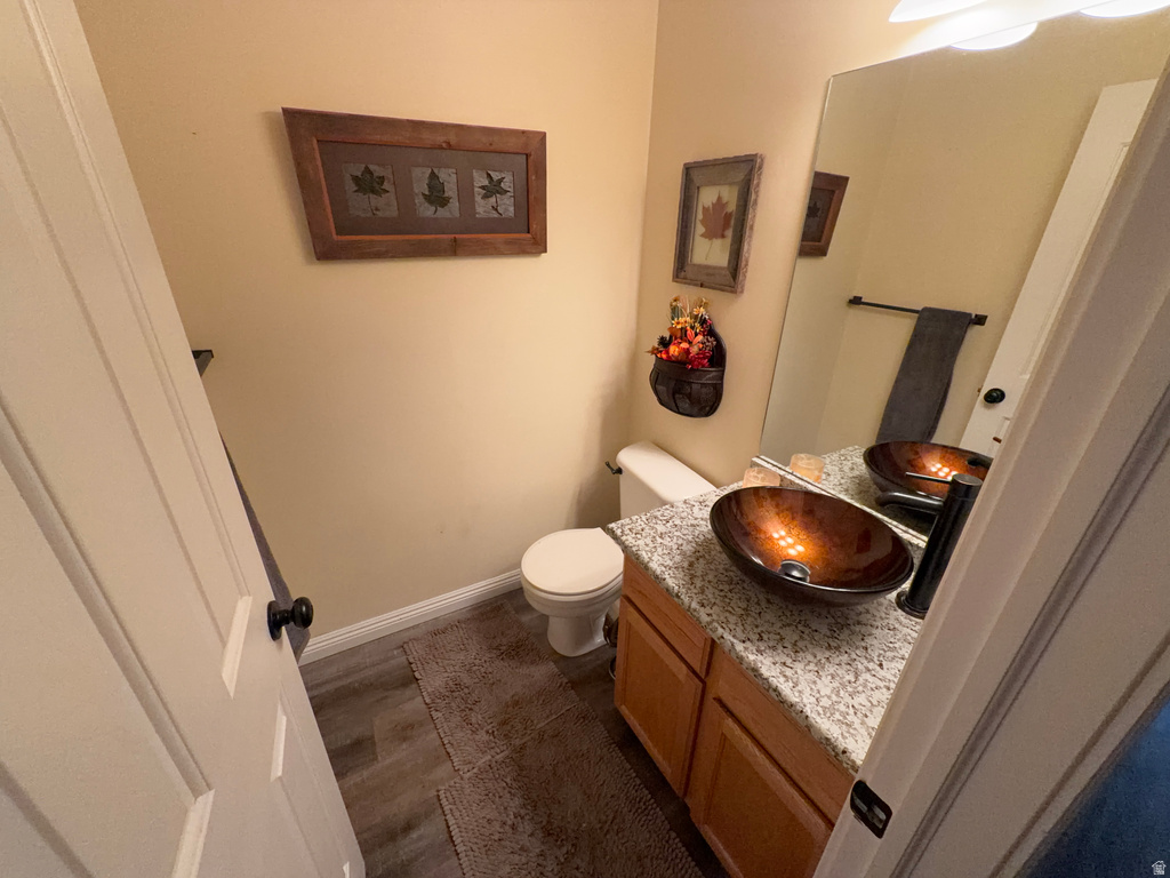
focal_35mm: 14
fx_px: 473
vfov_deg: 85.7
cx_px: 585
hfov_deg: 102.1
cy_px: 439
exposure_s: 1/100
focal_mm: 2.22
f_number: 2.2
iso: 250
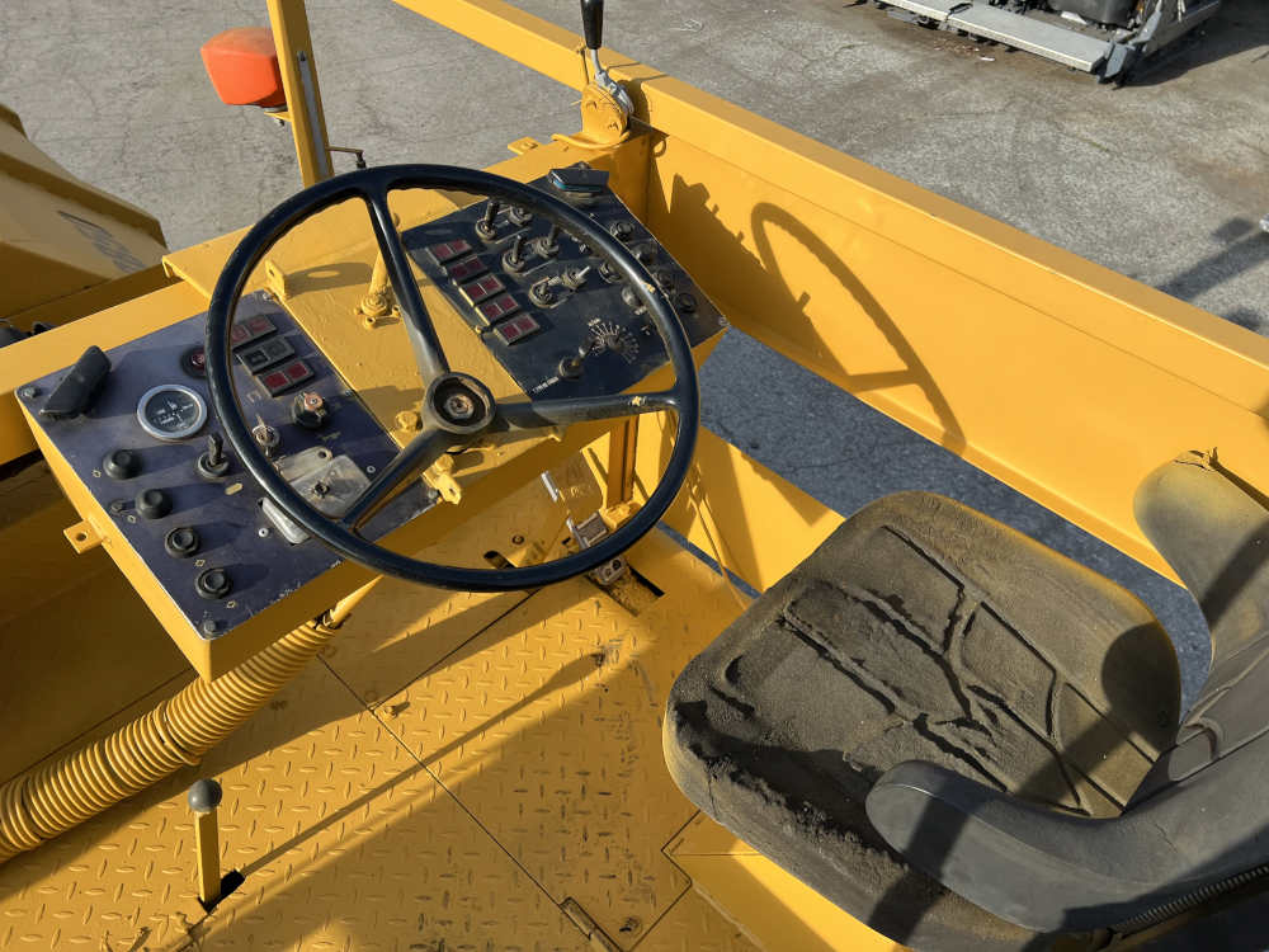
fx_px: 953
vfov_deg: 53.1
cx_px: 634
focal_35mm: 26
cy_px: 476
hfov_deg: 67.3
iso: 50
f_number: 1.5
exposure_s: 1/2083
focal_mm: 5.7
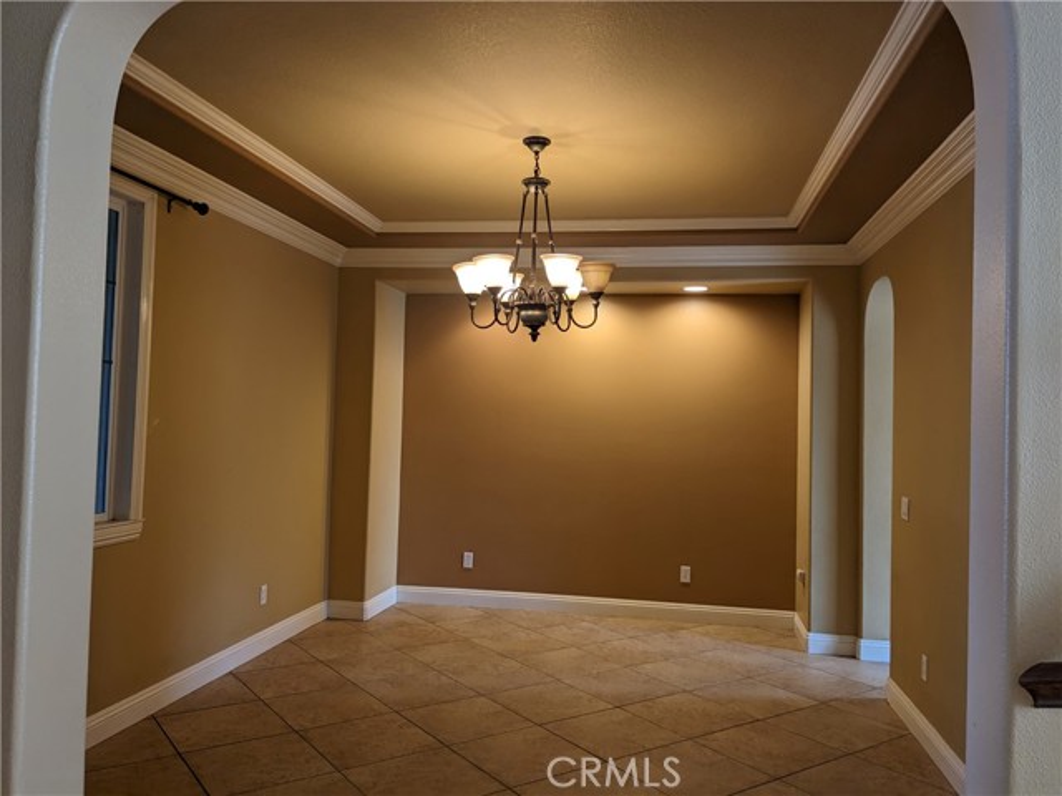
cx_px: 531
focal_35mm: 27
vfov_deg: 51.4
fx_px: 828
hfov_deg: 65.3
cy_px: 398
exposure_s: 1/60
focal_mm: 4.38
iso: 77
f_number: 1.73
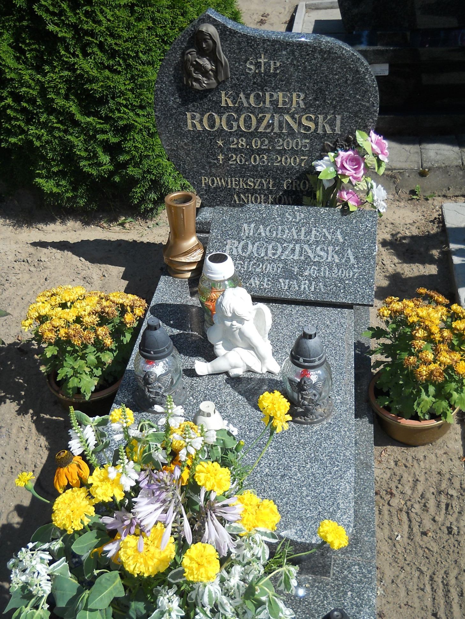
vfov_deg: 45.8
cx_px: 232
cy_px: 310
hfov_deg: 35.1
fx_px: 734
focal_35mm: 41
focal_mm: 6.72
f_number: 5.5
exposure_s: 1/400
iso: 80
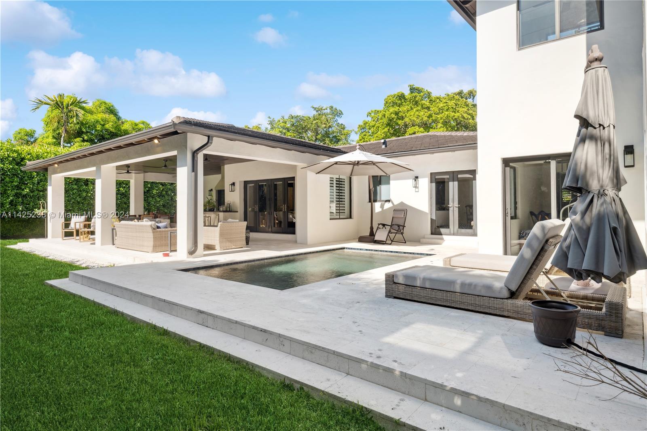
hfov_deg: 81.2
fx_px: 377
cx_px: 324
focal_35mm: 21
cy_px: 216
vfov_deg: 59.5
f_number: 9
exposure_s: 1/400
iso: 200
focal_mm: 21
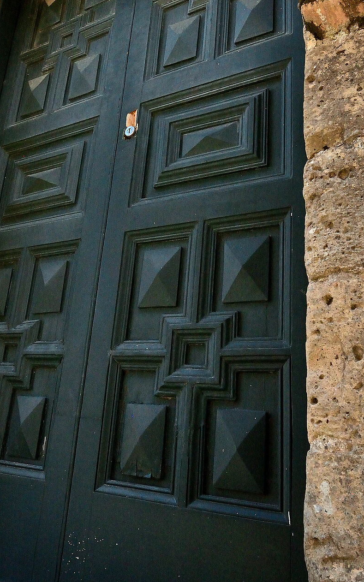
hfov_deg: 40.0
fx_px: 492
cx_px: 115
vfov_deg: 61.2
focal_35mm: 31
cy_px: 280
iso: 5000
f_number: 8
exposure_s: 1/1600
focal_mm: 16
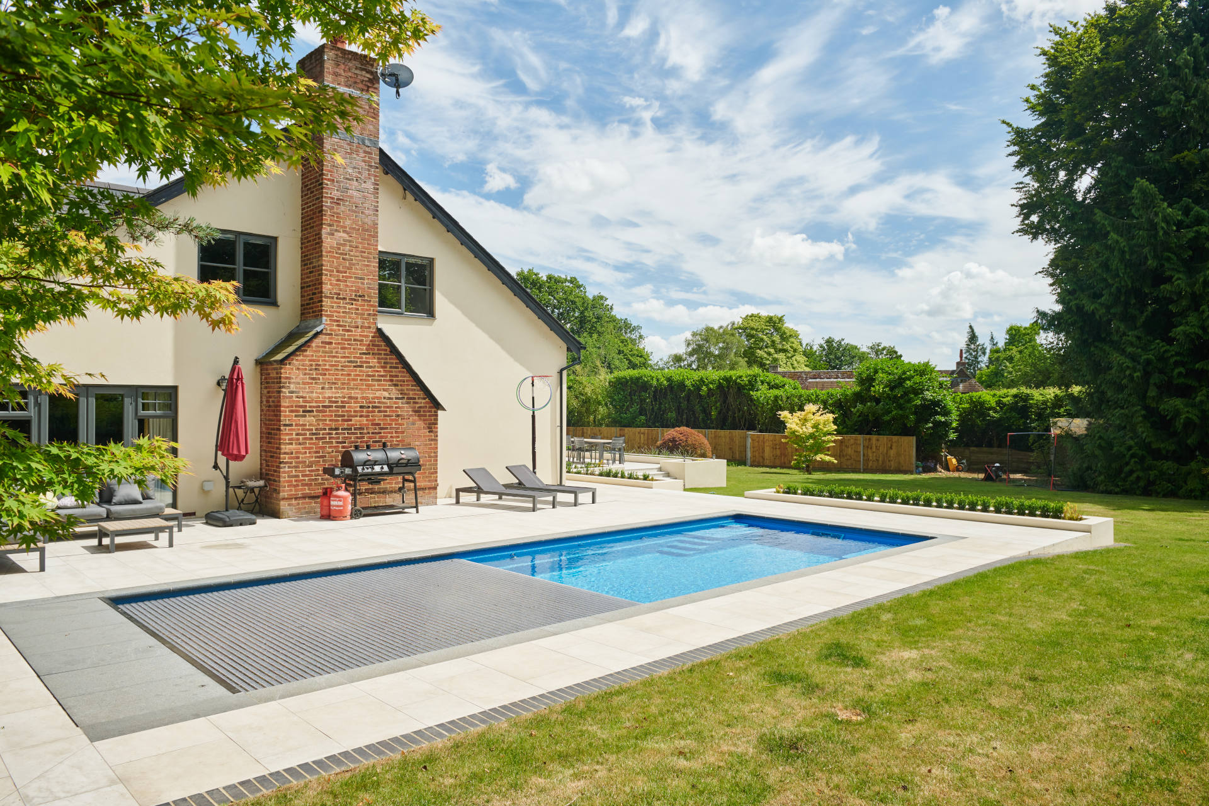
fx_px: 873
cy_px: 403
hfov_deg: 69.4
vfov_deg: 49.6
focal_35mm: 26
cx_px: 604
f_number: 8
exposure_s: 1/200
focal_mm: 26
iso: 250
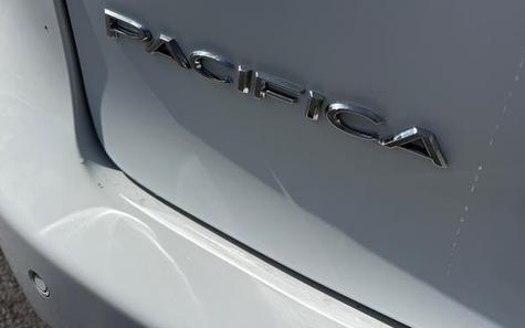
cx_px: 261
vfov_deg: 45.6
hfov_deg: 68.4
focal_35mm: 27
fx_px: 386
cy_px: 121
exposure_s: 1/9091
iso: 80
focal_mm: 6.76
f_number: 1.78
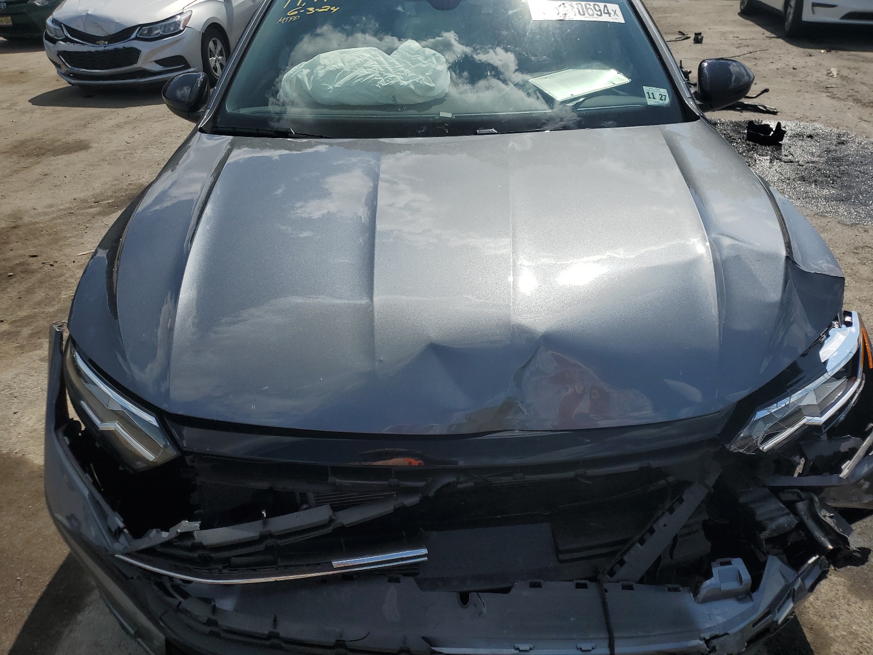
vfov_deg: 53.1
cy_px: 328
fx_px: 656
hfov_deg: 67.3
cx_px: 436
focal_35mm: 26
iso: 50
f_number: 1.5
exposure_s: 1/10000
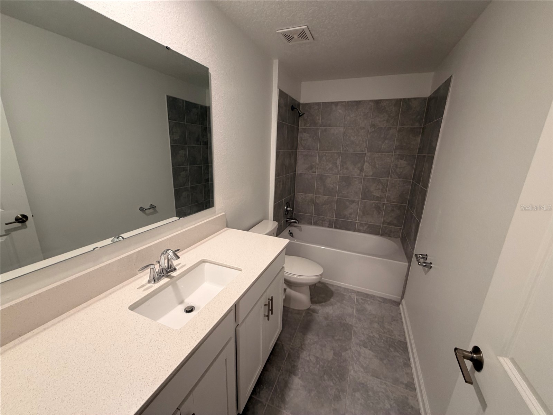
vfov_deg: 85.7
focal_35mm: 14
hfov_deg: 102.1
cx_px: 276
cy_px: 208
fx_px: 224
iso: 200
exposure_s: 1/60
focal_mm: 2.22
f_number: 2.2
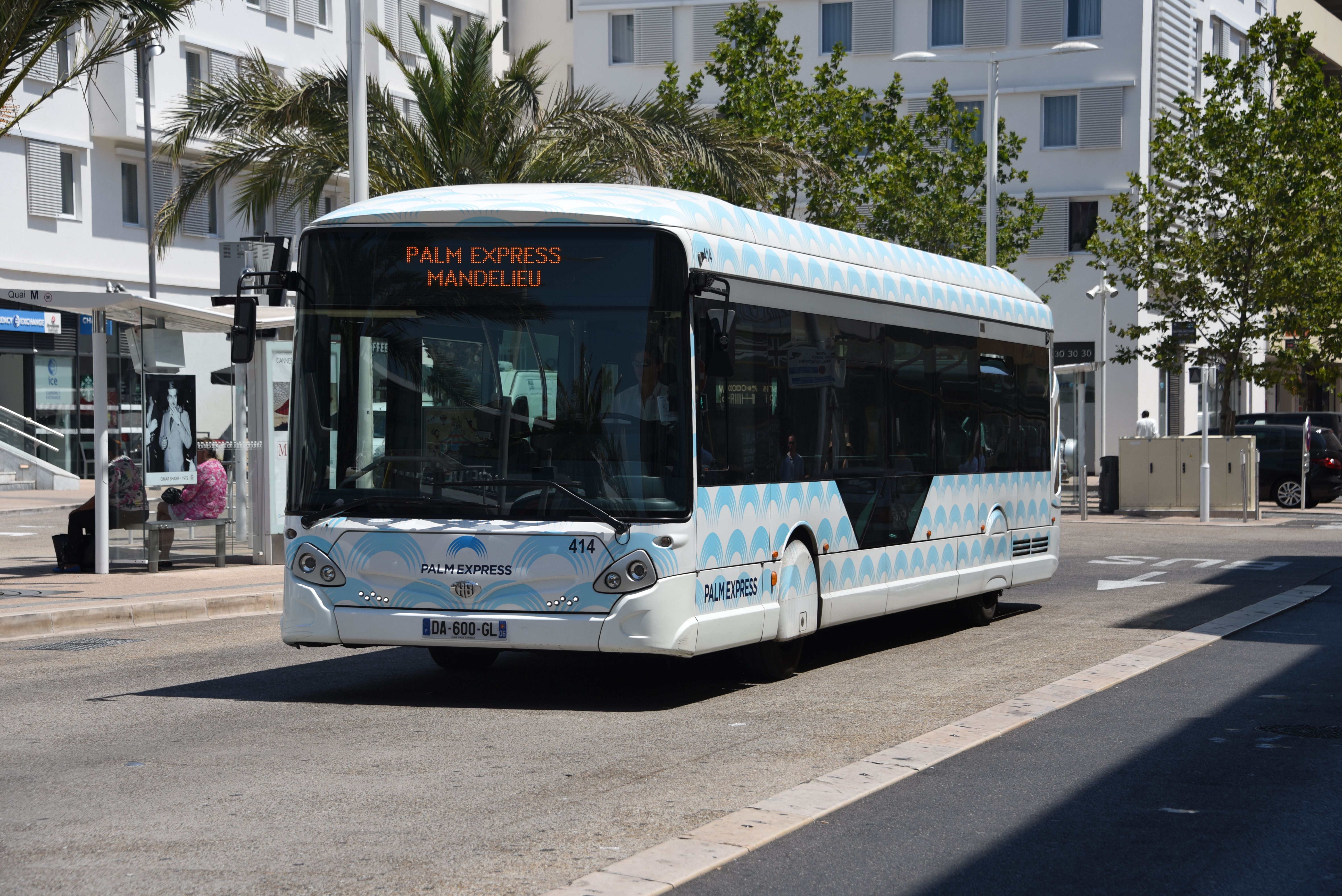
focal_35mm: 85
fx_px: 3170
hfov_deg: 23.9
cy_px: 448
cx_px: 671
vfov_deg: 16.1
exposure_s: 1/640
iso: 100
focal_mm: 85
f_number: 6.3
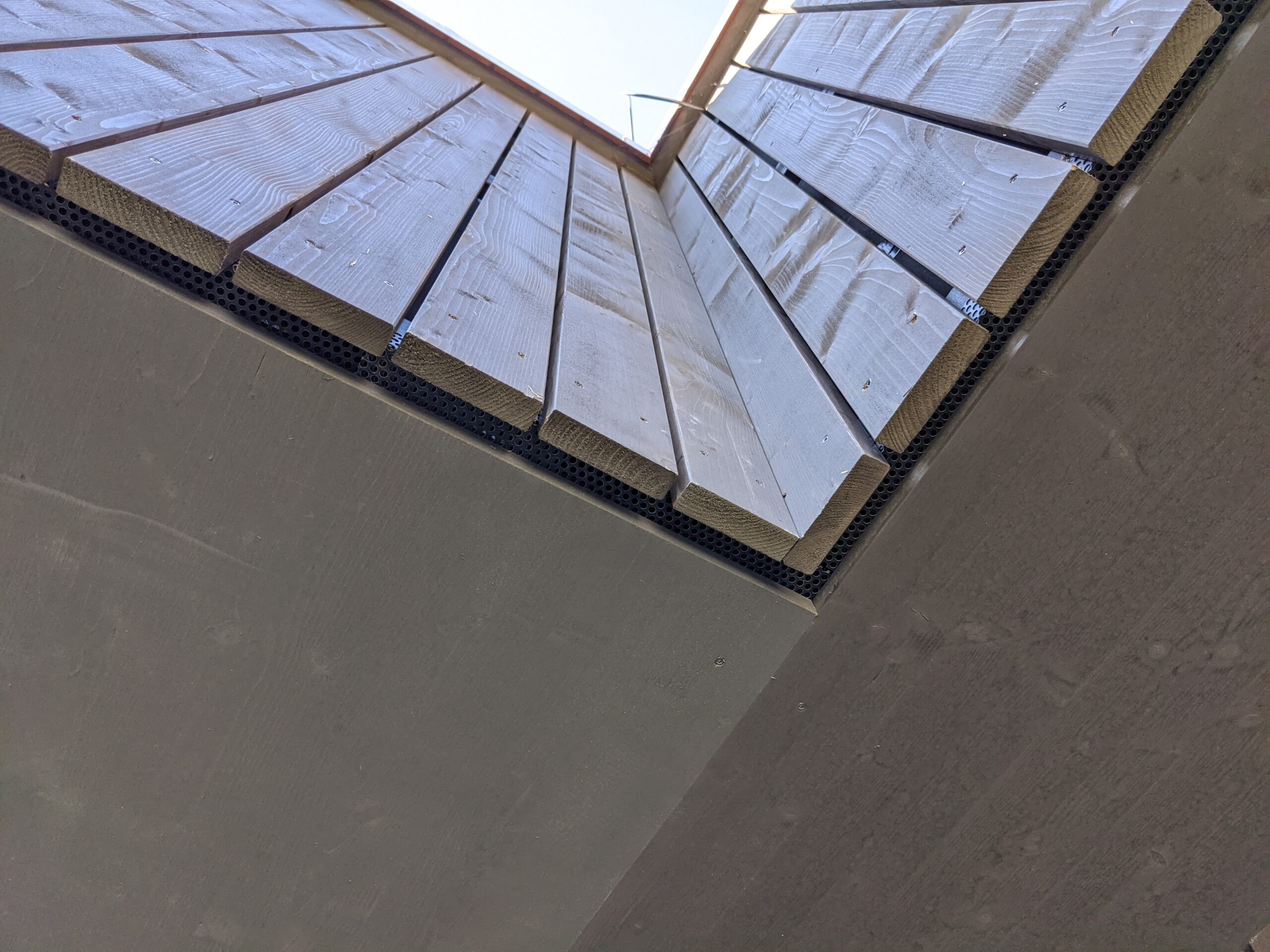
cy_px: 476
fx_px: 991
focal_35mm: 27
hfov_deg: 65.3
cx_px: 635
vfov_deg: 51.4
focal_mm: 4.38
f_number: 1.73
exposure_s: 1/325
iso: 54
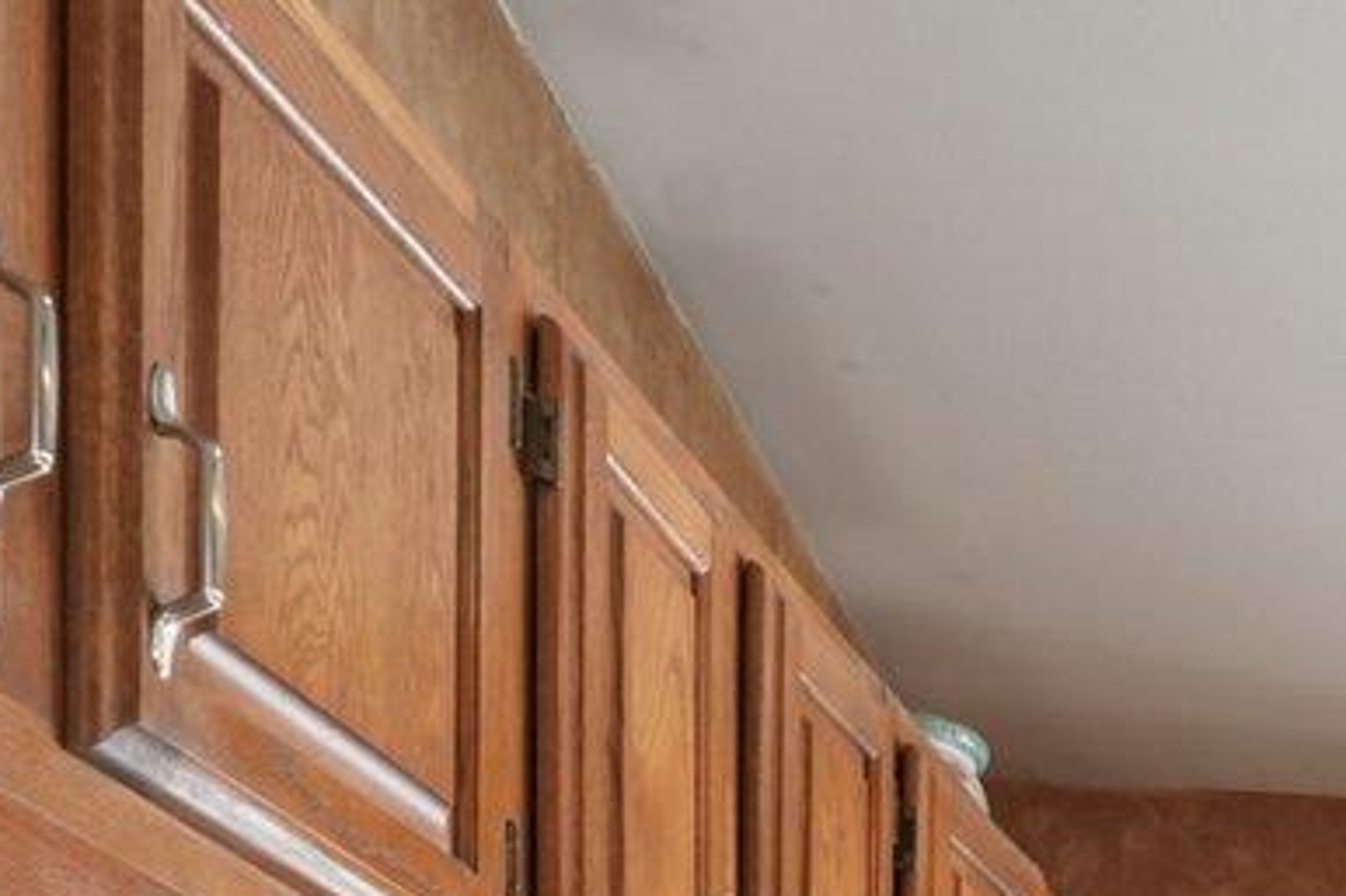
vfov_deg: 13.2
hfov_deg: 18.1
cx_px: 2465
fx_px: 3276
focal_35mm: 88
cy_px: 1870
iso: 400
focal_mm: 16.5
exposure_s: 1/13
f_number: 9
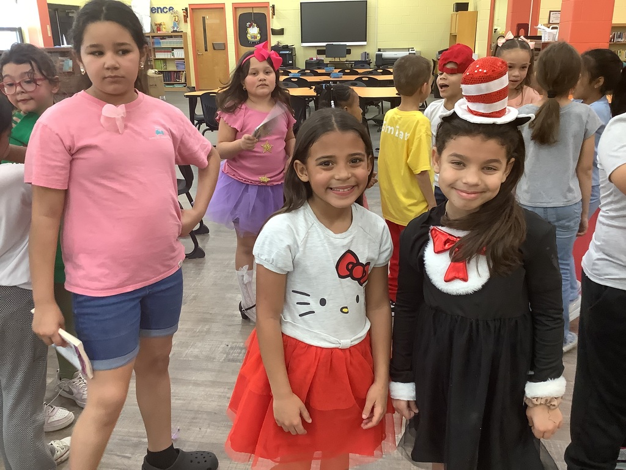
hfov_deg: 58.4
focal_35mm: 31
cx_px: 313
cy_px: 235
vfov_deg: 45.4
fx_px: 561
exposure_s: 1/60
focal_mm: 3.3
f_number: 2.4
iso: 160
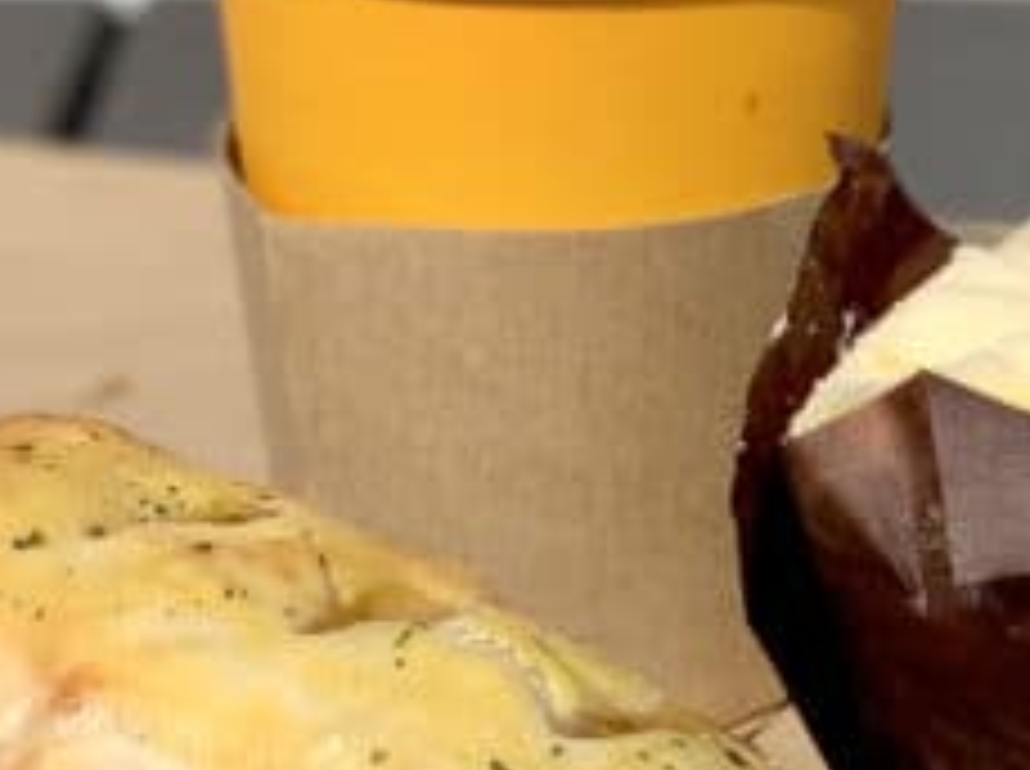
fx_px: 6922
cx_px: 823
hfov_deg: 8.5
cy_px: 374
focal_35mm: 233
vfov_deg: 6.4
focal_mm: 6
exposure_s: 1/1370
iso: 16
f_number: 2.4
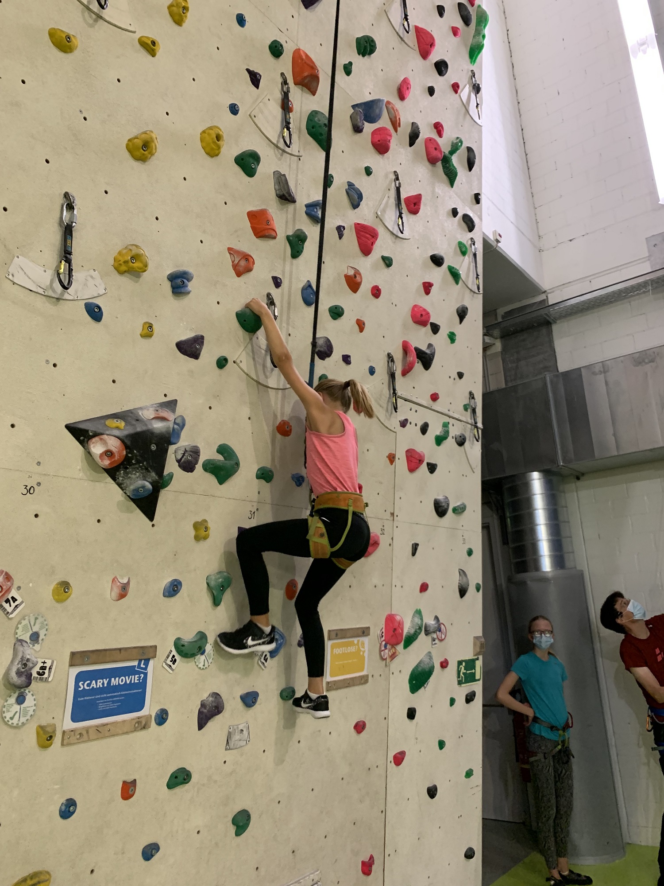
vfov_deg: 67.3
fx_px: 665
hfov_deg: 53.1
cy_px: 443
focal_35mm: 26
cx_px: 332
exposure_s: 1/50
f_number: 1.8
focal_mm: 4.25
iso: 250
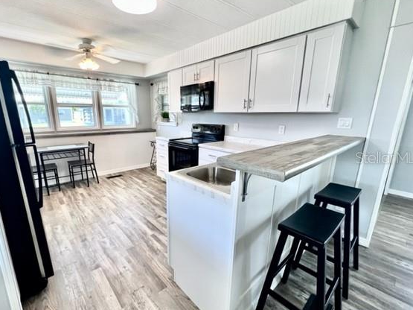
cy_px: 157
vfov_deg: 81.7
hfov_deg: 97.9
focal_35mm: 15
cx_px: 188
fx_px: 179
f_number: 1.8
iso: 100
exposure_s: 1/122
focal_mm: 1.57
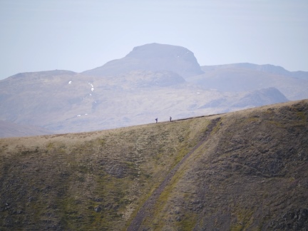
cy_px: 116
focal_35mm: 400
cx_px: 154
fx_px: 3559
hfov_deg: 5.0
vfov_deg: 3.7
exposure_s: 1/500
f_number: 5.6
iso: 160
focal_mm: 200
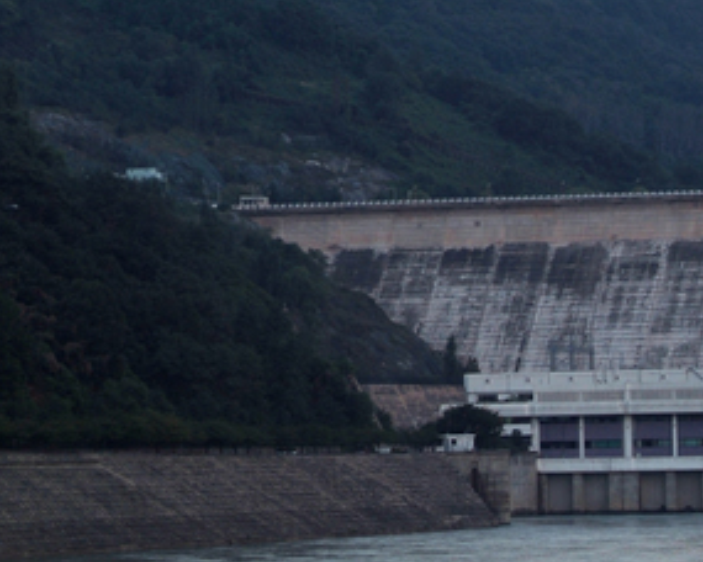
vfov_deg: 5.7
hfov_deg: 7.1
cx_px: 766
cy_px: 217
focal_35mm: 270
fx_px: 5618
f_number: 5.6
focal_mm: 78
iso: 400
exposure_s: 1/125
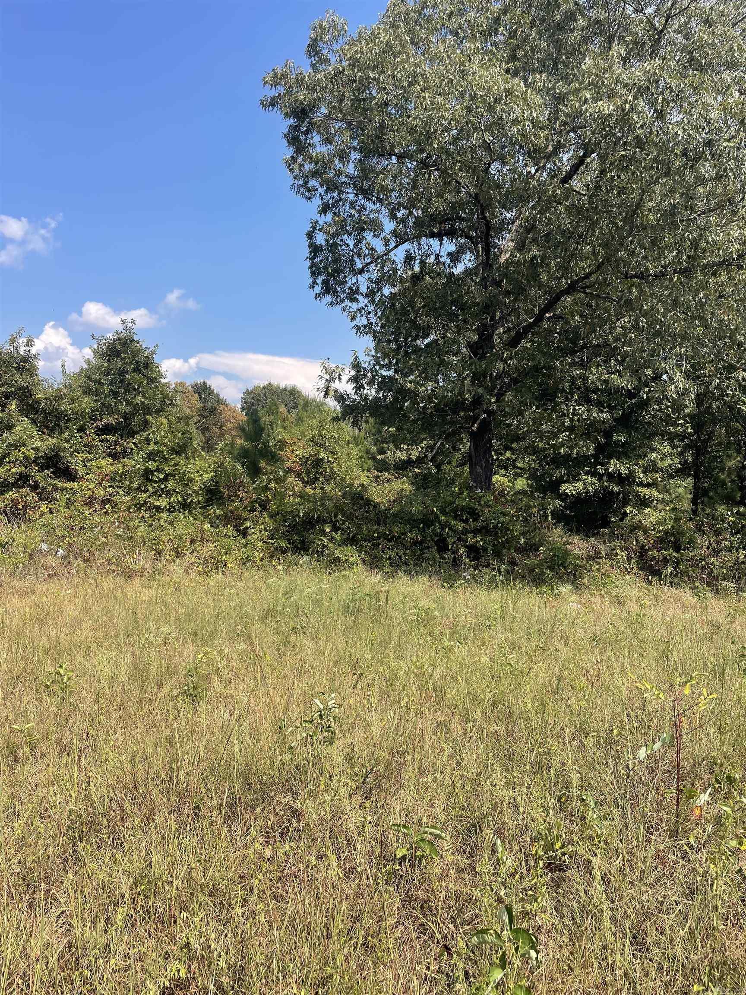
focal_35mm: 26
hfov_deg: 53.1
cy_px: 498
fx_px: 747
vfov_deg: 67.3
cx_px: 373
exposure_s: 1/2053
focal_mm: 4.2
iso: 32
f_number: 1.6
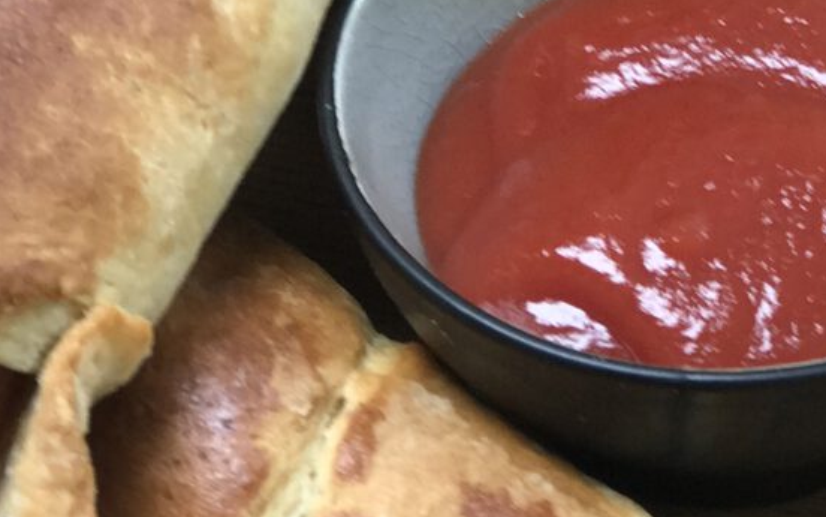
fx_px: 3939
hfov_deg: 11.9
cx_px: 715
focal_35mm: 175
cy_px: 30
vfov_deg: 7.5
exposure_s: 1/50
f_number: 2.8
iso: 80
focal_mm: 6.6
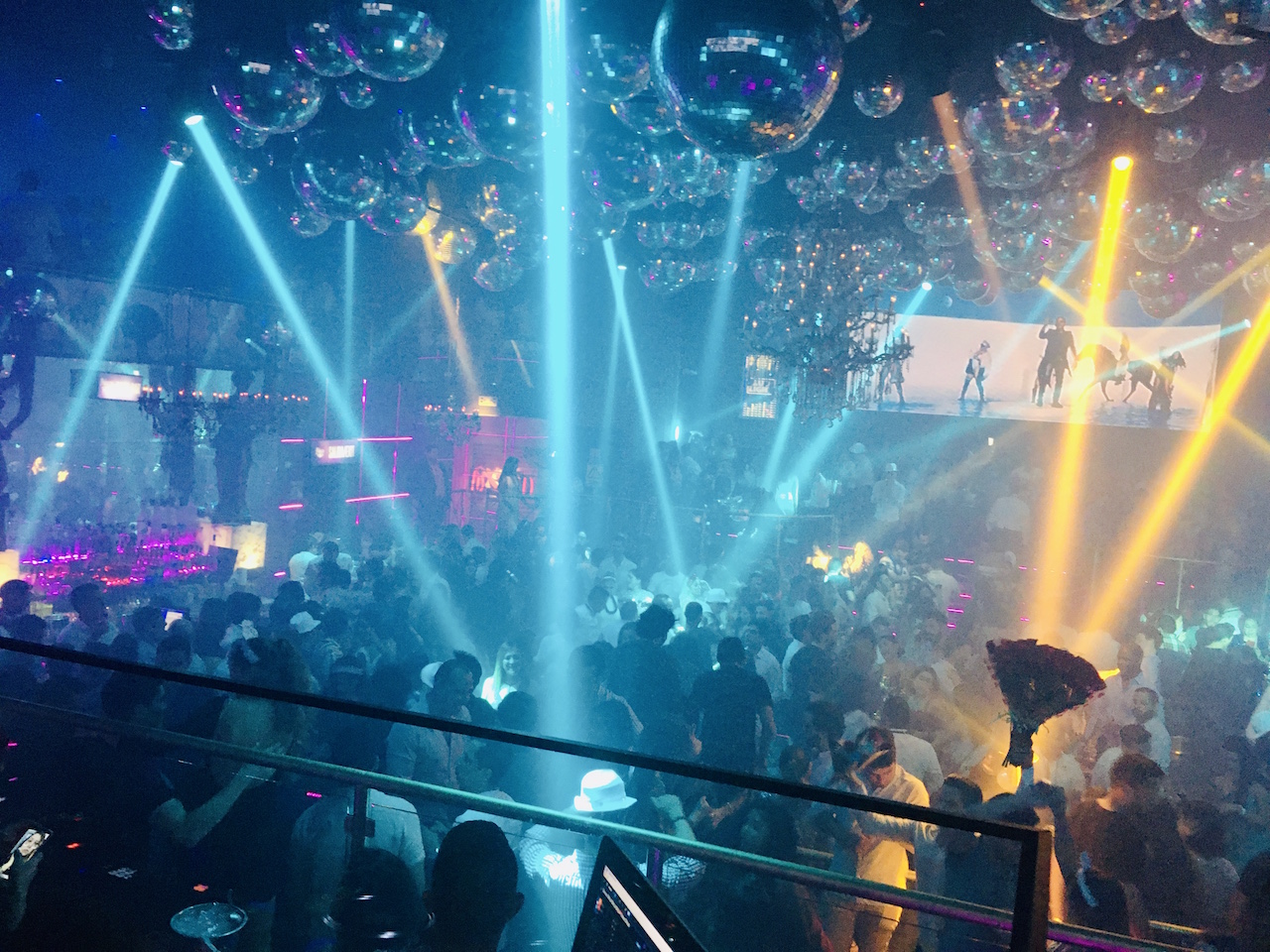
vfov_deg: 48.2
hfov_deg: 61.7
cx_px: 635
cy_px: 476
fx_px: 1064
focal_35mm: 29
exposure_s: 1/24
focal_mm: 4.15
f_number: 2.2
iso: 200
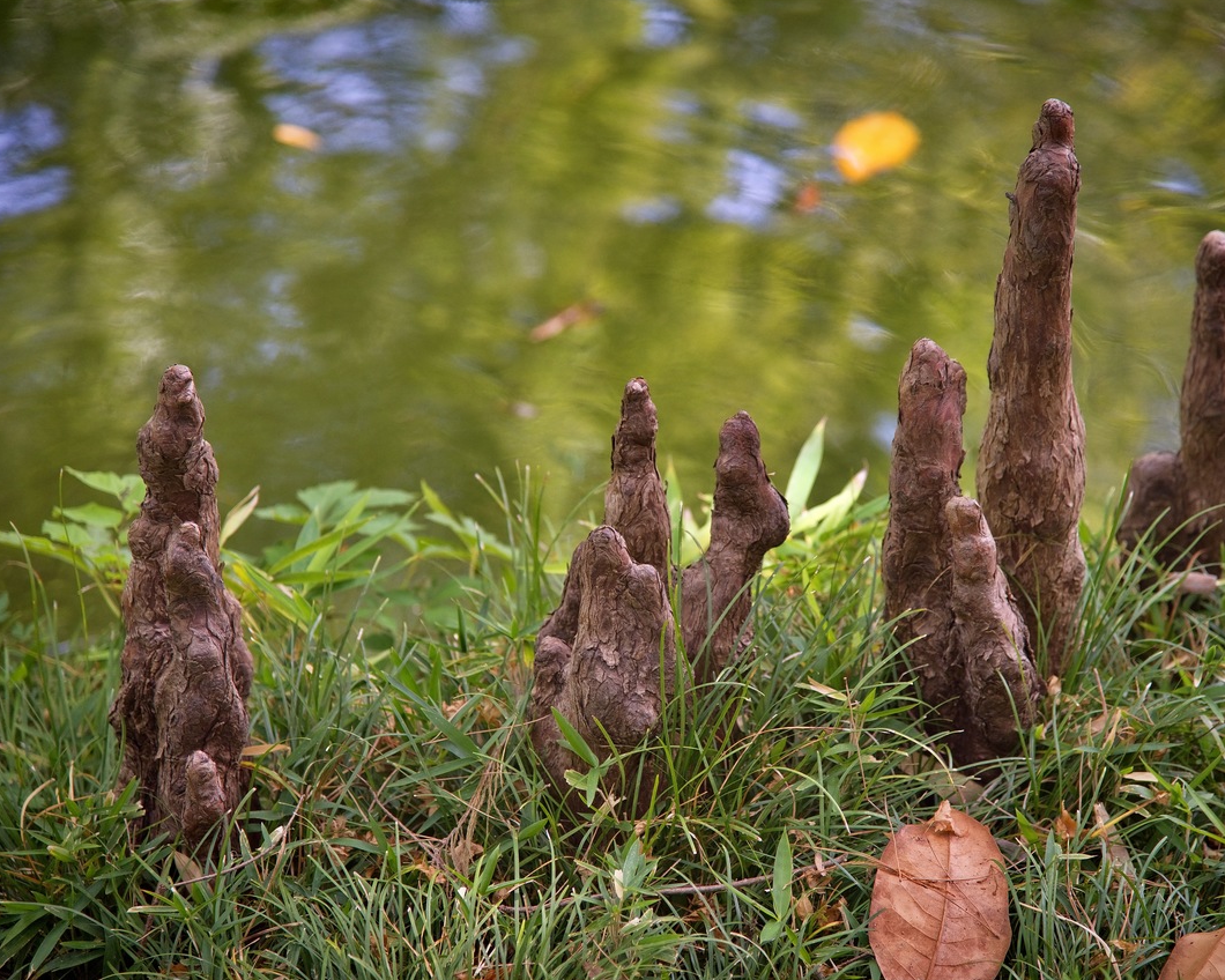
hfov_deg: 14.2
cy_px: 490
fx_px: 4931
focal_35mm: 136
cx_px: 691
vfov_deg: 11.4
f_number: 4
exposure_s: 1/250
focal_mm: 120
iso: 800
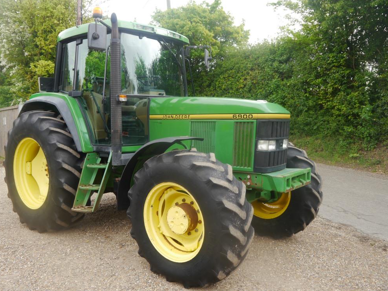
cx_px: 189
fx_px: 370
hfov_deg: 55.3
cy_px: 145
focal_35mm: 33
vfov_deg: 43.0
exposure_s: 1/160
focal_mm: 16
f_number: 4.5
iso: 160
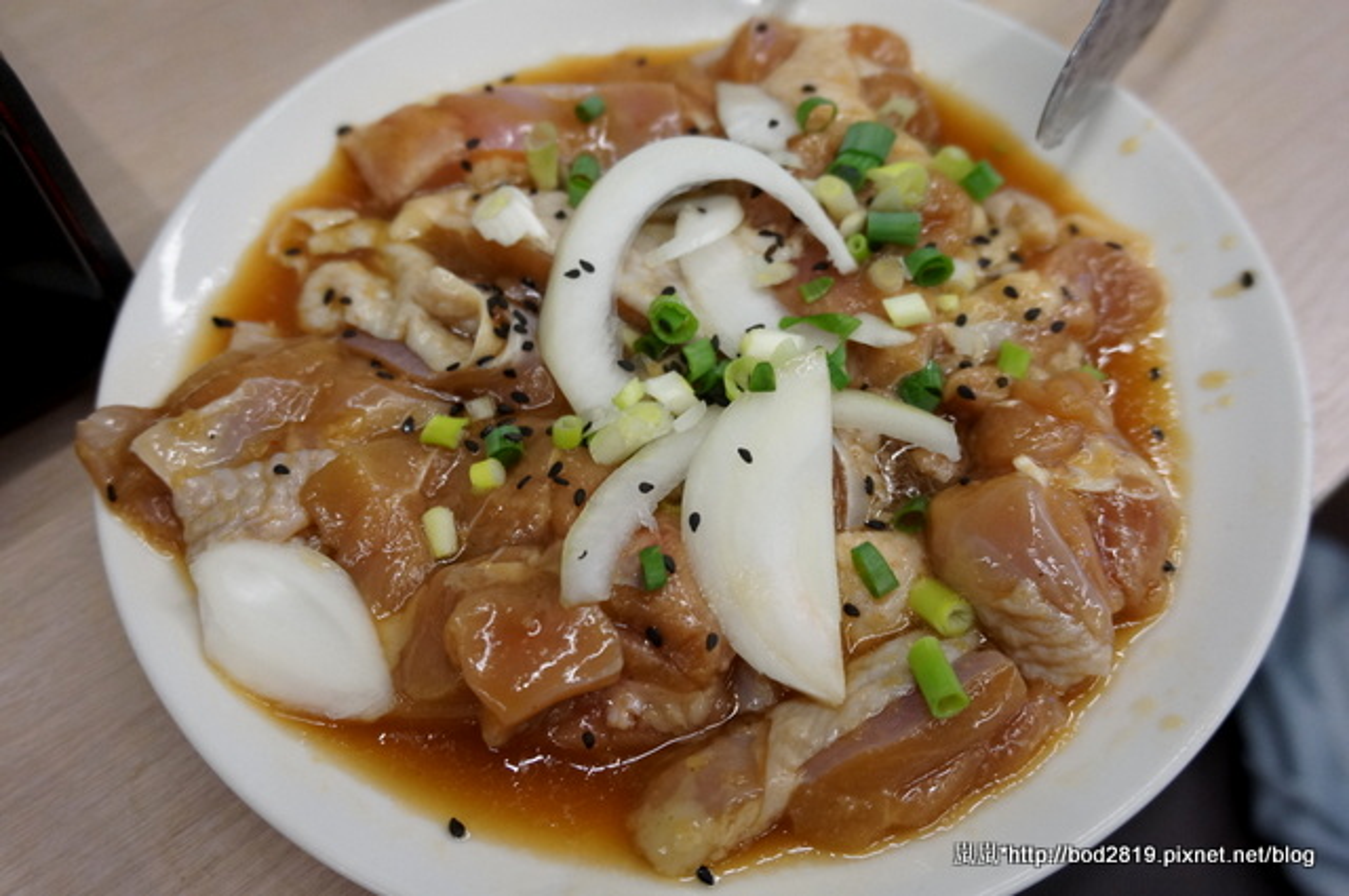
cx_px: 674
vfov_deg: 43.5
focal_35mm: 30
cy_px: 448
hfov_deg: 62.0
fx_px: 1123
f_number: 4
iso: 1000
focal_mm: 20
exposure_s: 1/60
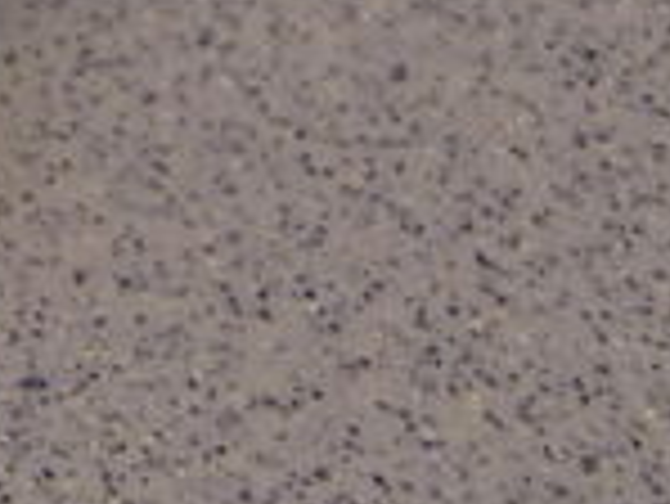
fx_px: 2789
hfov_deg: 12.5
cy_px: -515
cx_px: -549
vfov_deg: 9.6
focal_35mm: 144
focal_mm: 5.8
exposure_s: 1/60
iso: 250
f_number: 2.7
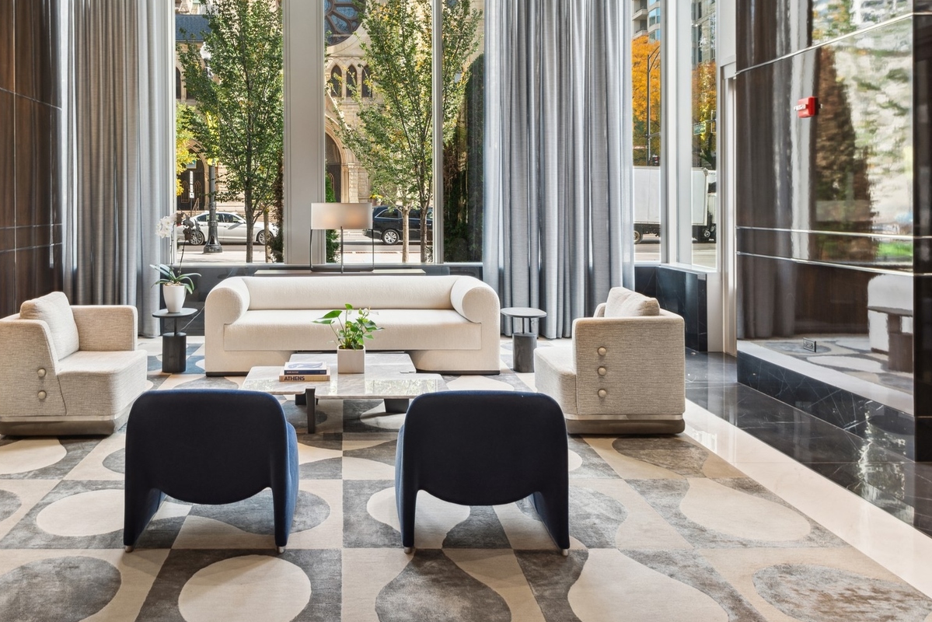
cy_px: 216
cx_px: 344
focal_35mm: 27
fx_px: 699
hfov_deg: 66.3
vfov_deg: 47.3
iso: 100
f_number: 8
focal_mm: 20
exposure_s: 1/6
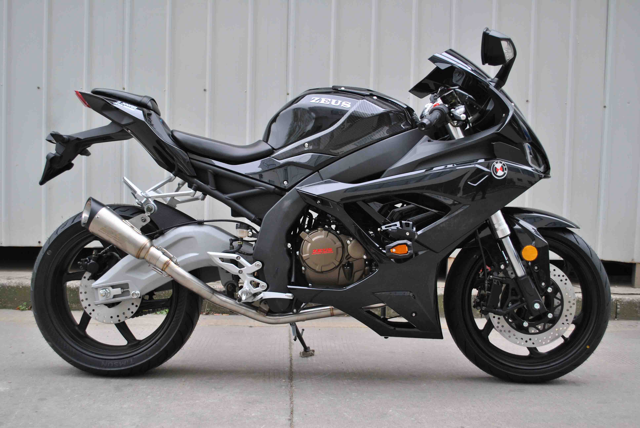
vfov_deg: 37.0
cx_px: 320
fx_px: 641
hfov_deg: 53.1
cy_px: 214
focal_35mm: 36
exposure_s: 1/60
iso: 200
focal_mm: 24
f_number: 5
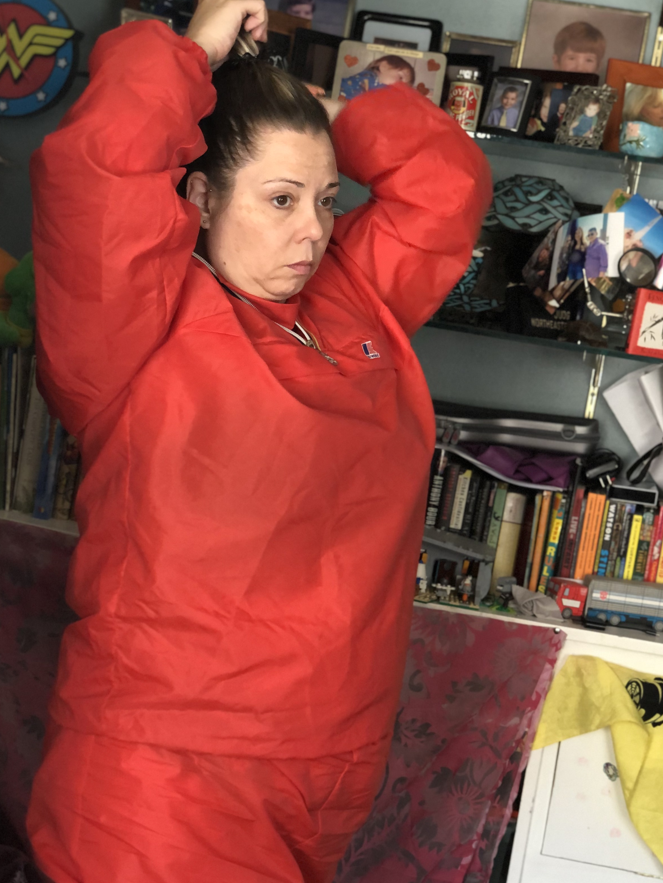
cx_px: 309
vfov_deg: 28.9
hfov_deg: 21.9
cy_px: 499
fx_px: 1711
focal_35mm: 67
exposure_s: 1/30
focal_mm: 6
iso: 100
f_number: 2.4
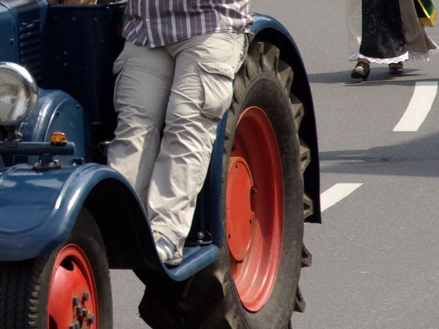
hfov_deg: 4.5
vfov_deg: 3.4
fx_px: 5547
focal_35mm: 437
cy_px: -13
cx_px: -124
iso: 400
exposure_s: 1/500
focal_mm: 103
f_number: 8
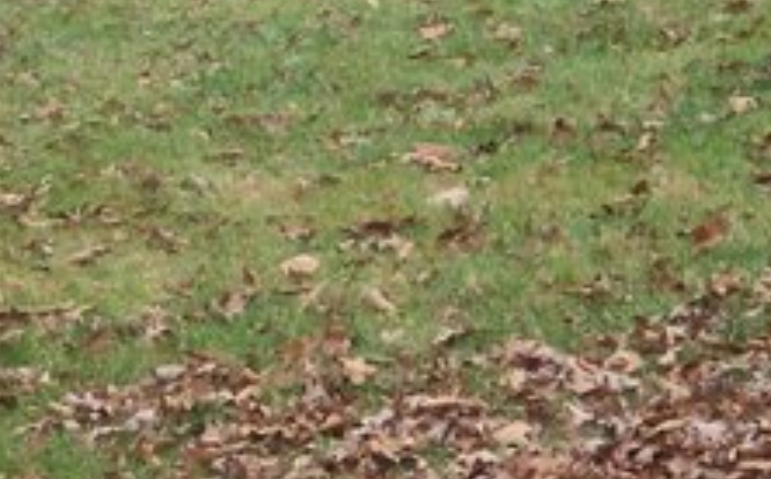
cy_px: -64
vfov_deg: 8.1
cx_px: 231
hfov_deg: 13.1
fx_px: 3357
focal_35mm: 160
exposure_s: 1/200
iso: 80
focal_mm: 8.8
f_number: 3.6
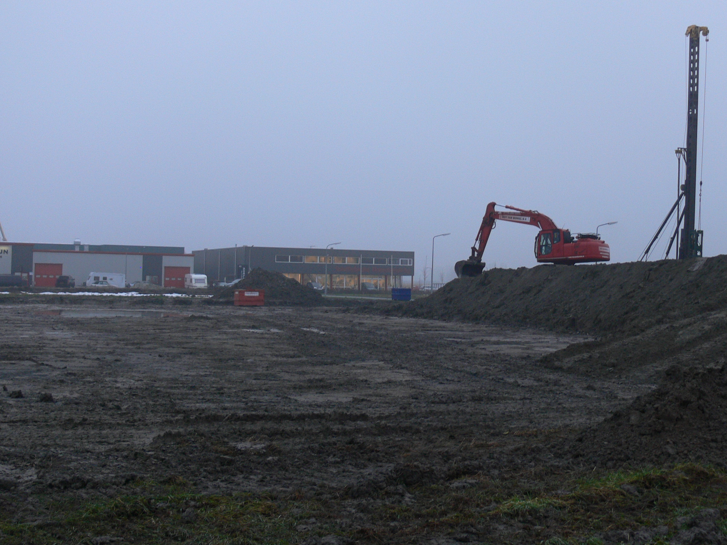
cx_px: 432
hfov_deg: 38.8
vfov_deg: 29.6
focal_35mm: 49
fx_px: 1029
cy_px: 228
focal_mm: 7.4
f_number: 2.8
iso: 80
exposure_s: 1/30
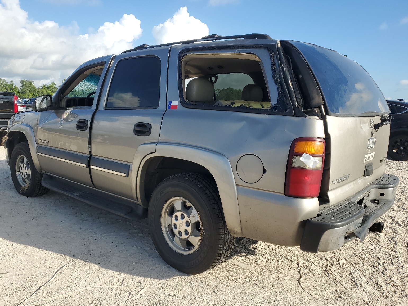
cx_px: 203
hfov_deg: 65.3
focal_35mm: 27
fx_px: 318
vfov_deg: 51.4
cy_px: 149
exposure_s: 1/2000
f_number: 1.5
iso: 50
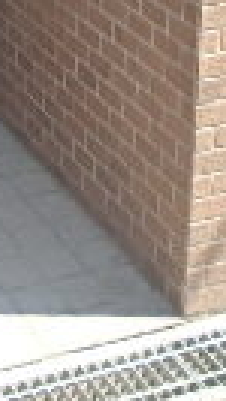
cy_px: -244
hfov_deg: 10.5
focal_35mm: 110
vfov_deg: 17.1
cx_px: -142
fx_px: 1170
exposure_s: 1/320
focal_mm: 3.7
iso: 125
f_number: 3.5
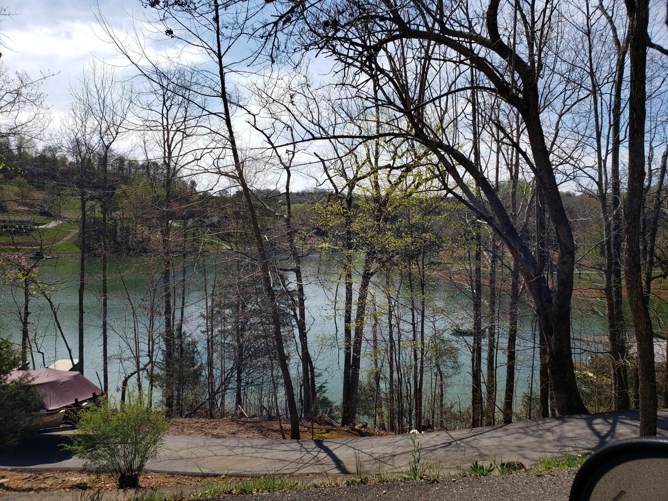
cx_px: 334
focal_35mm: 26
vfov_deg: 53.1
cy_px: 250
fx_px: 502
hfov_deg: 67.3
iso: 50
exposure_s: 1/1680
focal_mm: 4.3
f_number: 2.4
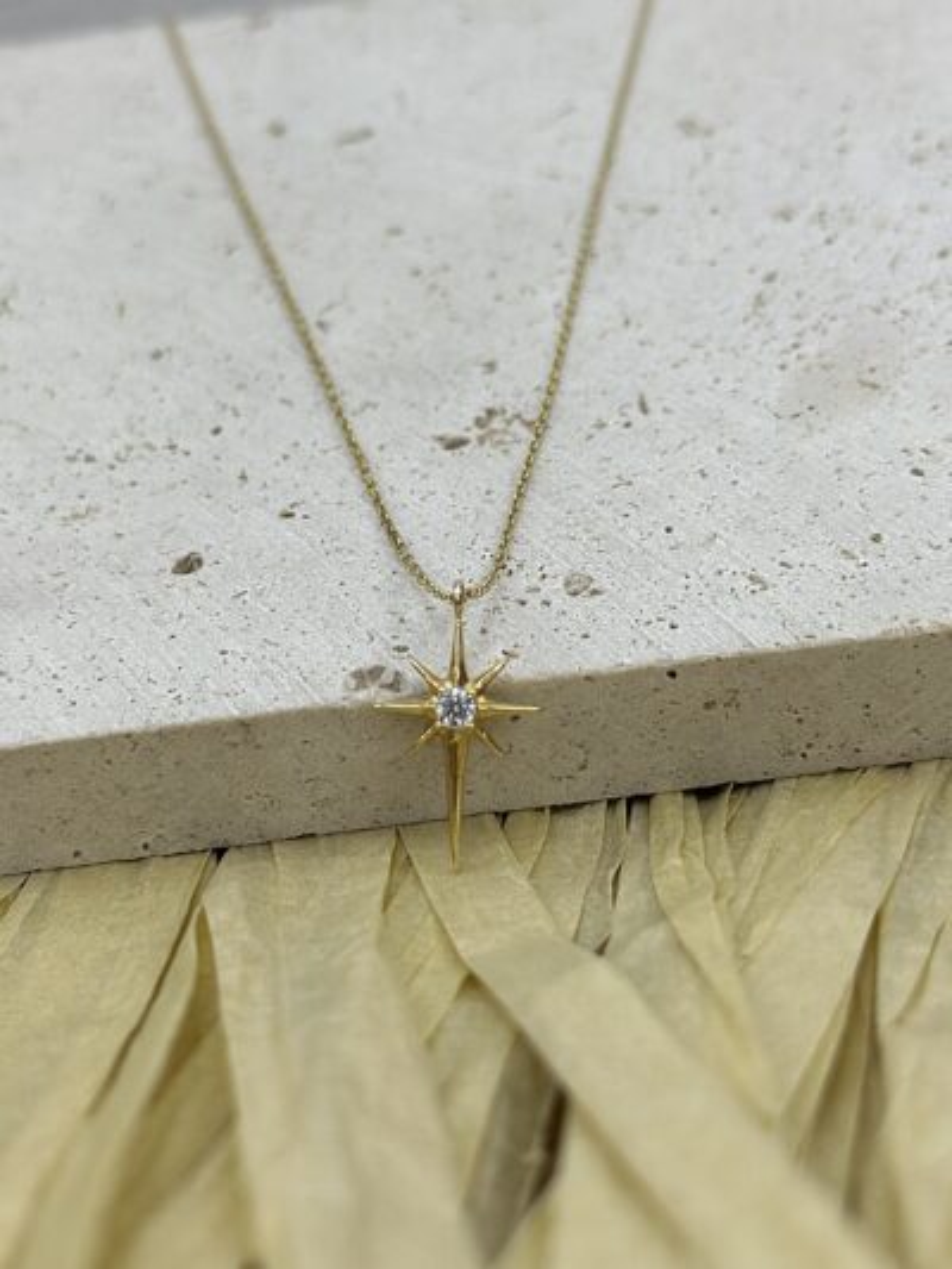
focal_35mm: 48
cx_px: 476
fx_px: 1759
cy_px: 634
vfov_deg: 39.6
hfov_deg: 30.3
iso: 80
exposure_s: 1/422
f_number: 1.78
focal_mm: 6.86
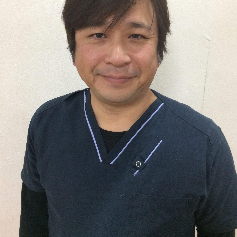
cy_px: 84
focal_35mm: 35
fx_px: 271
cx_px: 119
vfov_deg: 46.7
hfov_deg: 47.2
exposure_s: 1/24
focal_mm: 4.15
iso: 320
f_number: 2.2
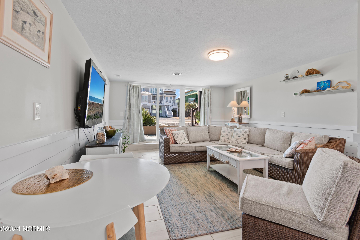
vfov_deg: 77.3
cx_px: 180
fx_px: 150
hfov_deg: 100.4
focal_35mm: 15
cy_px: 120
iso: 100
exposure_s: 1/10
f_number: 4.5
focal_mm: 10
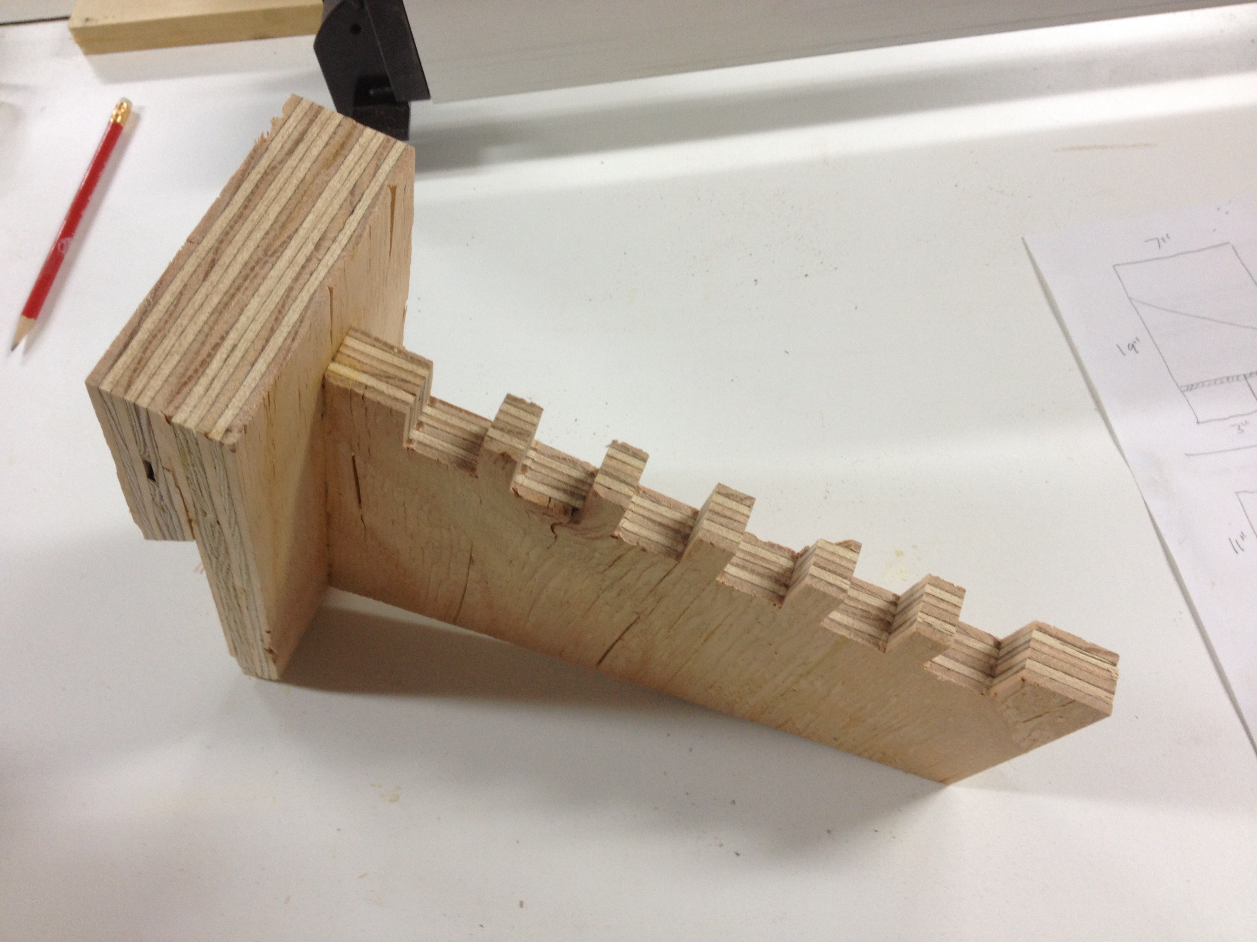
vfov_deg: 40.7
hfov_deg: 52.6
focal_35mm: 35
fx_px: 1271
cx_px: 628
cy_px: 471
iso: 64
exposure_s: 1/20
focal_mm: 4.28
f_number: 2.4
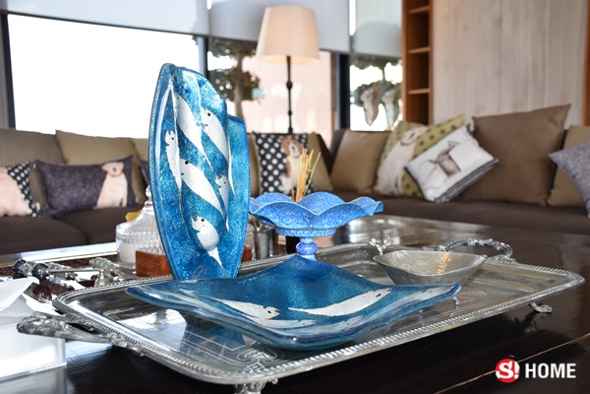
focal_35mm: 36
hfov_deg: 53.1
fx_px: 590
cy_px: 197
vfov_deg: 36.9
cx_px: 295
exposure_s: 1/125
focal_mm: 24
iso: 400
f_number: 5.6
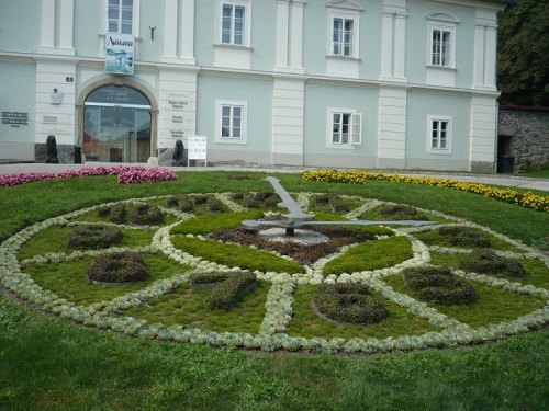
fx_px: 555
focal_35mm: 35
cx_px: 274
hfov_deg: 52.6
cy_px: 206
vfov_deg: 40.7
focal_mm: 5.8
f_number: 2.8
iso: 100
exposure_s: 1/640
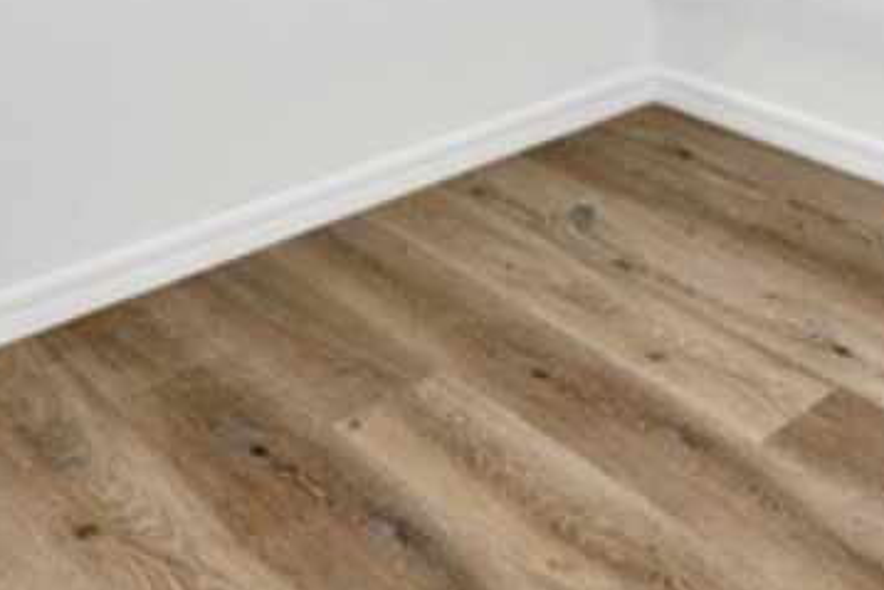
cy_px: -348
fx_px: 1228
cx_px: 921
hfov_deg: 35.1
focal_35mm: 50
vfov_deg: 21.6
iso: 125
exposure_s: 1
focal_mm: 14
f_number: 9
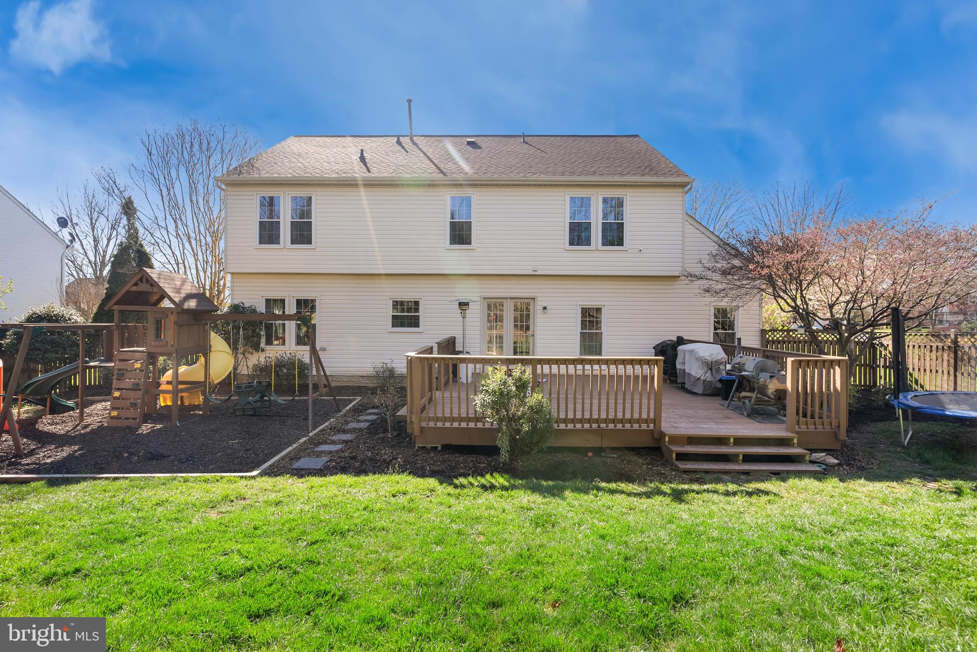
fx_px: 434
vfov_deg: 73.8
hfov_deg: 96.7
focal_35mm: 16
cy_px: 326
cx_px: 488
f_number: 8
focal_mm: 16
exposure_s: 1/125
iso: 320
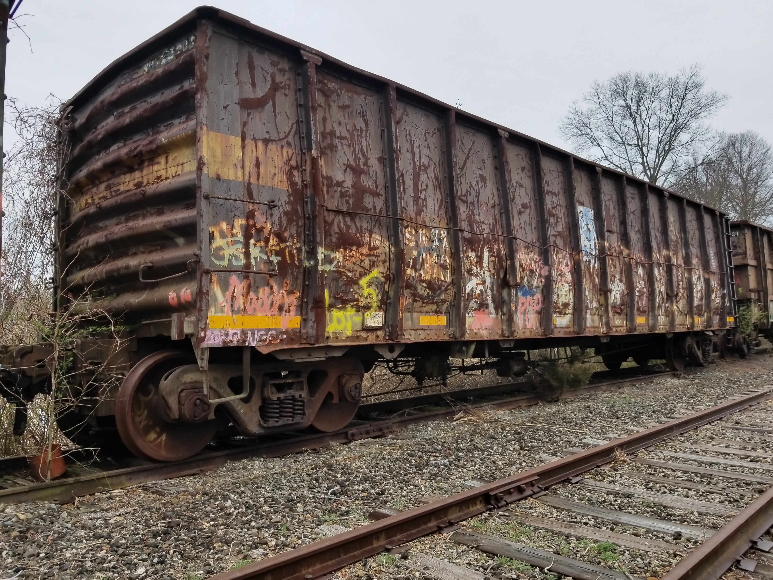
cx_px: 393
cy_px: 280
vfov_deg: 51.3
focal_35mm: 27
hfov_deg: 65.3
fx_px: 603
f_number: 1.7
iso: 50
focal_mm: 4.25
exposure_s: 1/704
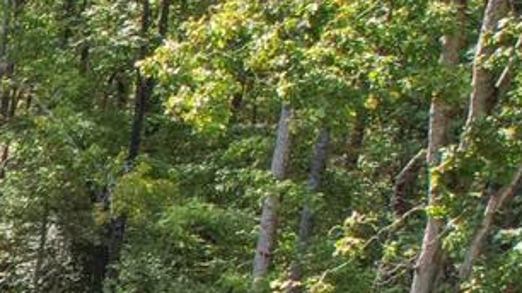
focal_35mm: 154
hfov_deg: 11.1
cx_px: -838
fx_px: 2131
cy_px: 570
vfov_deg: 7.6
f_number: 2.8
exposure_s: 1/1250
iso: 400
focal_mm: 8.4
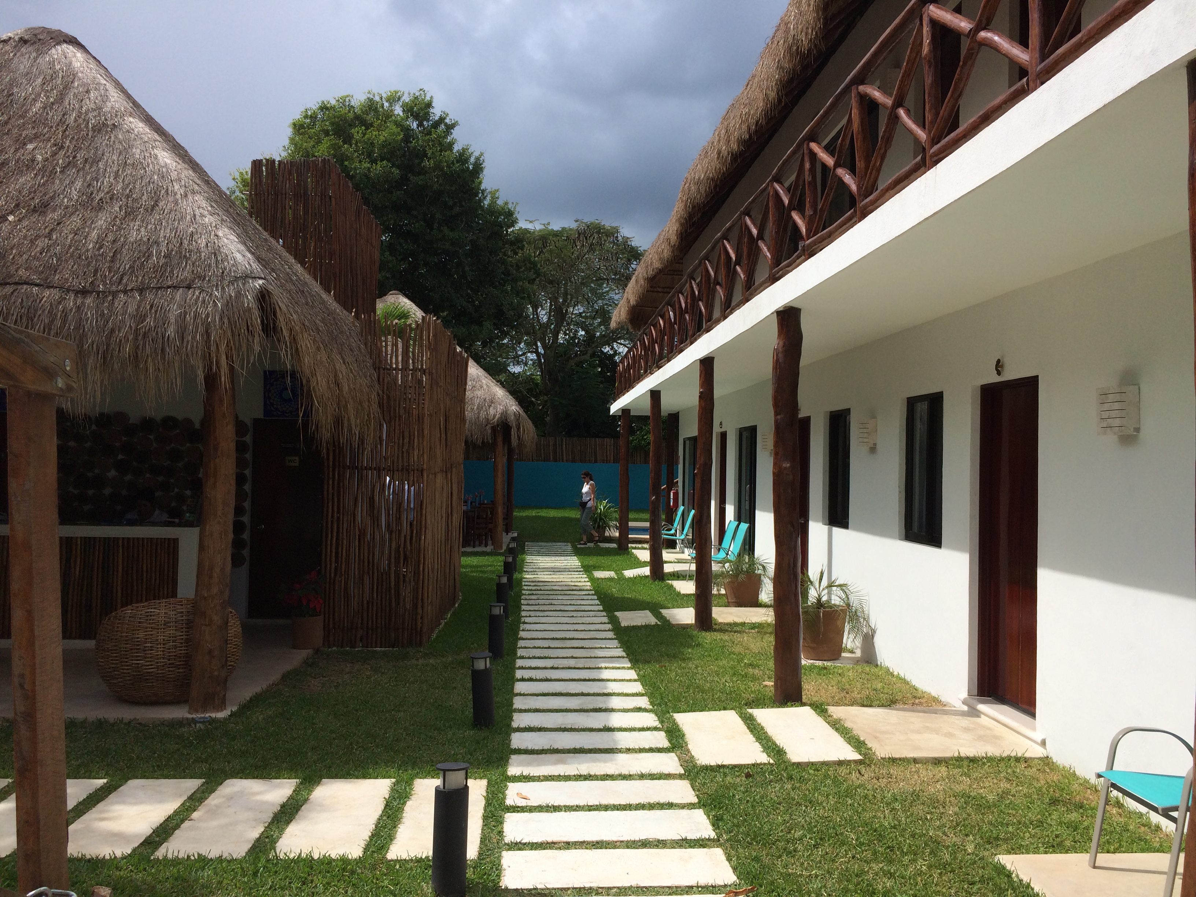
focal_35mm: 29
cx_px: 598
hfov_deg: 61.7
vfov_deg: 48.2
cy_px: 448
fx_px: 1002
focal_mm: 4.15
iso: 32
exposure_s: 1/2415
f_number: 2.2
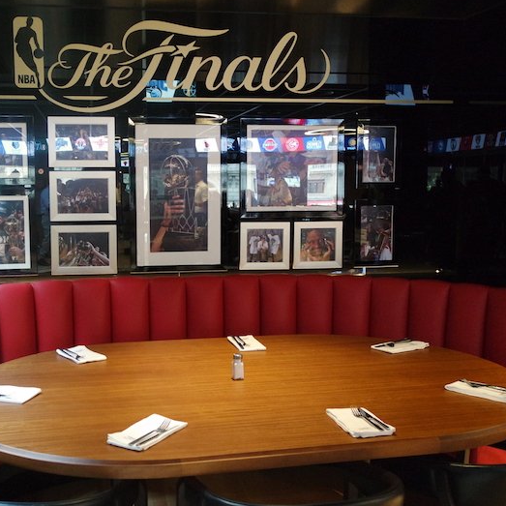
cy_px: 253
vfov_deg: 42.8
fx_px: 645
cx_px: 188
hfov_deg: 42.5
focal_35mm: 39
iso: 3200
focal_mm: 20
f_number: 3.5
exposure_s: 1/40
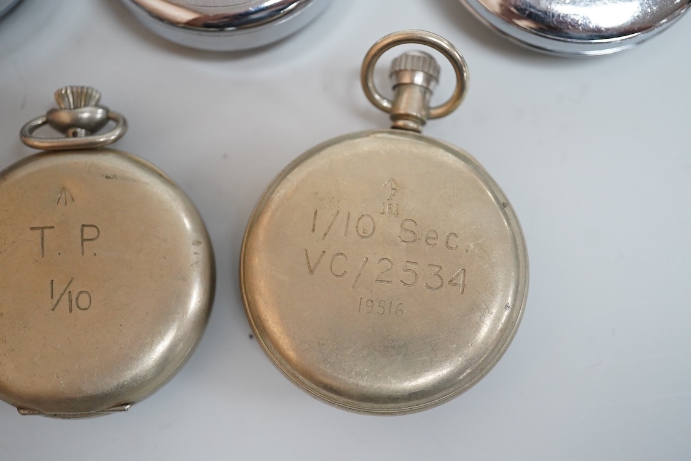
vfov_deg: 29.9
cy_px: 230
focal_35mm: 45
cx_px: 346
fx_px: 864
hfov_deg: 43.6
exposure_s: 1/200
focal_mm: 30
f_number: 5
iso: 2500
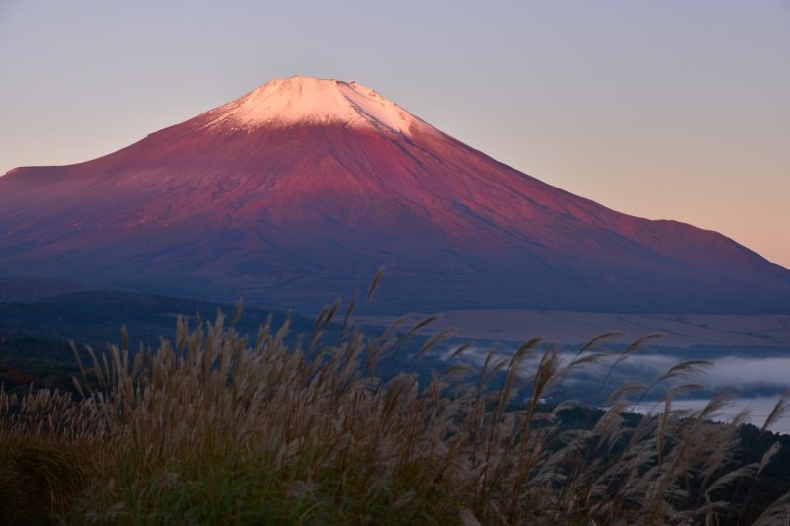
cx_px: 395
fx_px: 1645
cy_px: 263
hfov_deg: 27.0
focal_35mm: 75
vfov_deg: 18.2
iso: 125
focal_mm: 50
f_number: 8
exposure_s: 1/45
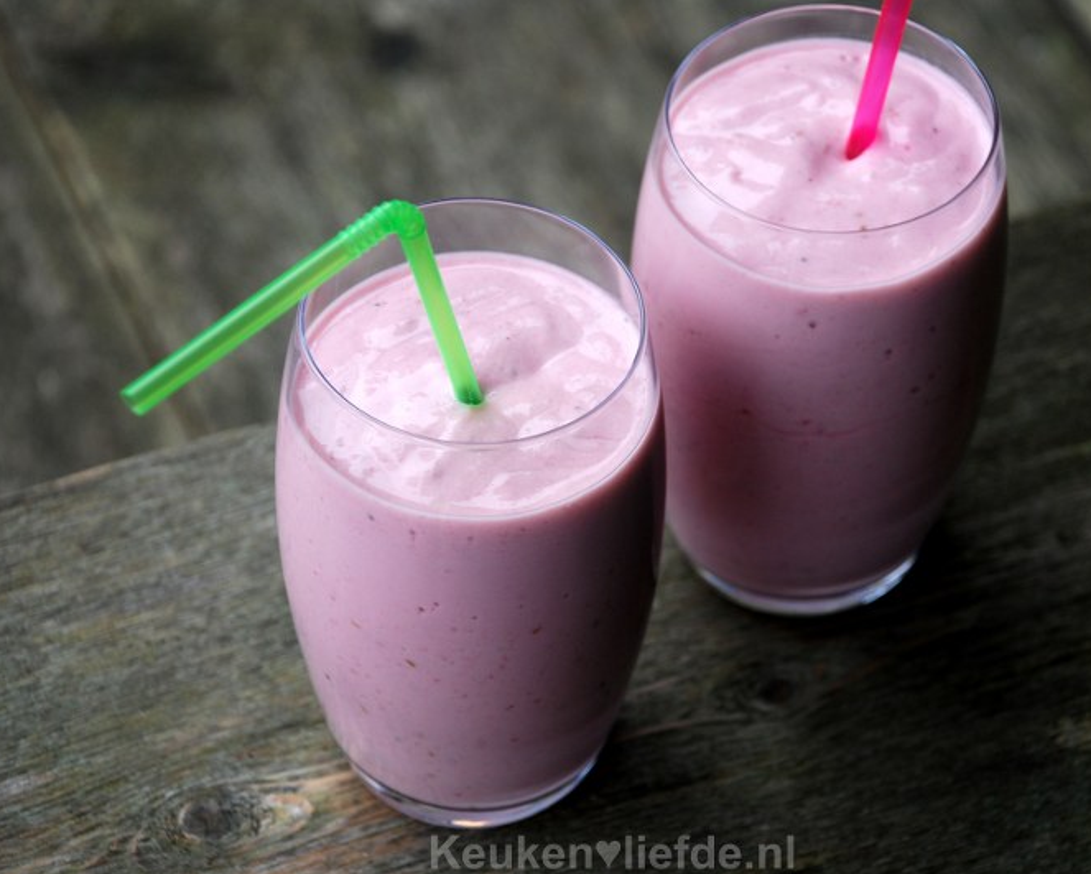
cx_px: 612
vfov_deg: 10.7
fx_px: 4670
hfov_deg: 13.3
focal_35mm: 145
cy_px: 438
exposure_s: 1/125
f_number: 5.6
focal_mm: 85
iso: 200
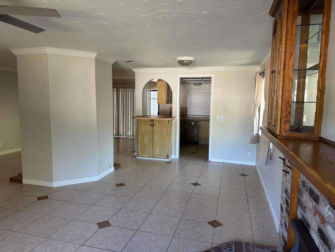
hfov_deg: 71.6
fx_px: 232
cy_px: 126
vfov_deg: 56.8
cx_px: 168
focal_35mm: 24
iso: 125
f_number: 1.78
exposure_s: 1/60
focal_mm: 6.86
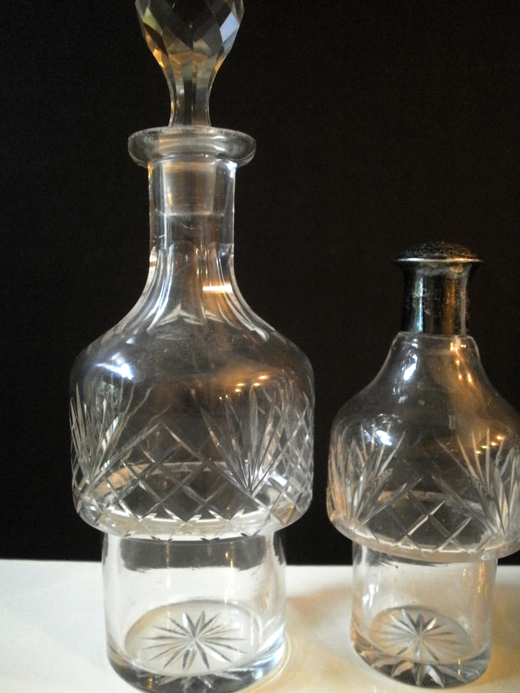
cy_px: 346
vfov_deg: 58.4
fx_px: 621
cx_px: 260
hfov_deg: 45.4
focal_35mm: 31
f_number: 2.9
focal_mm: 5.45
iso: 640
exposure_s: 1/15
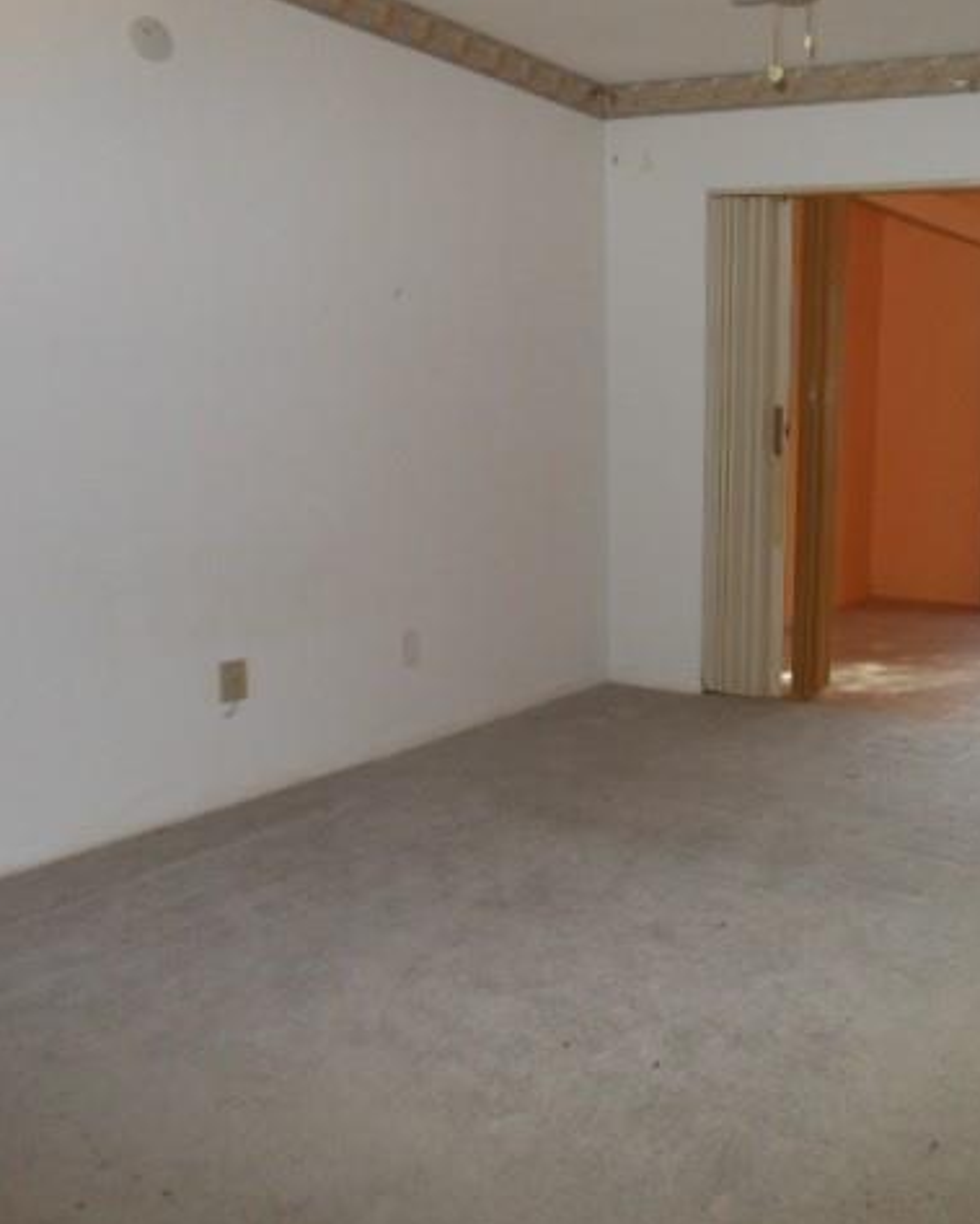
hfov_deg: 42.6
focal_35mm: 33
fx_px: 1195
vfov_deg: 54.2
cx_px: 783
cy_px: 616
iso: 200
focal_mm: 4.5
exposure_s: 1/25
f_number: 3.2
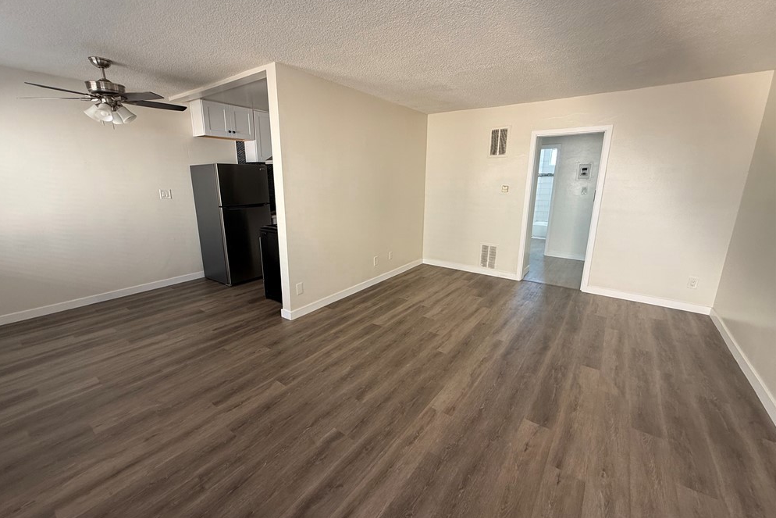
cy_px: 252
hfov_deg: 100.4
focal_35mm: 15
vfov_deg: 77.3
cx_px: 380
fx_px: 323
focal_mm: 2.22
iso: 80
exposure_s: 1/99
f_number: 2.2
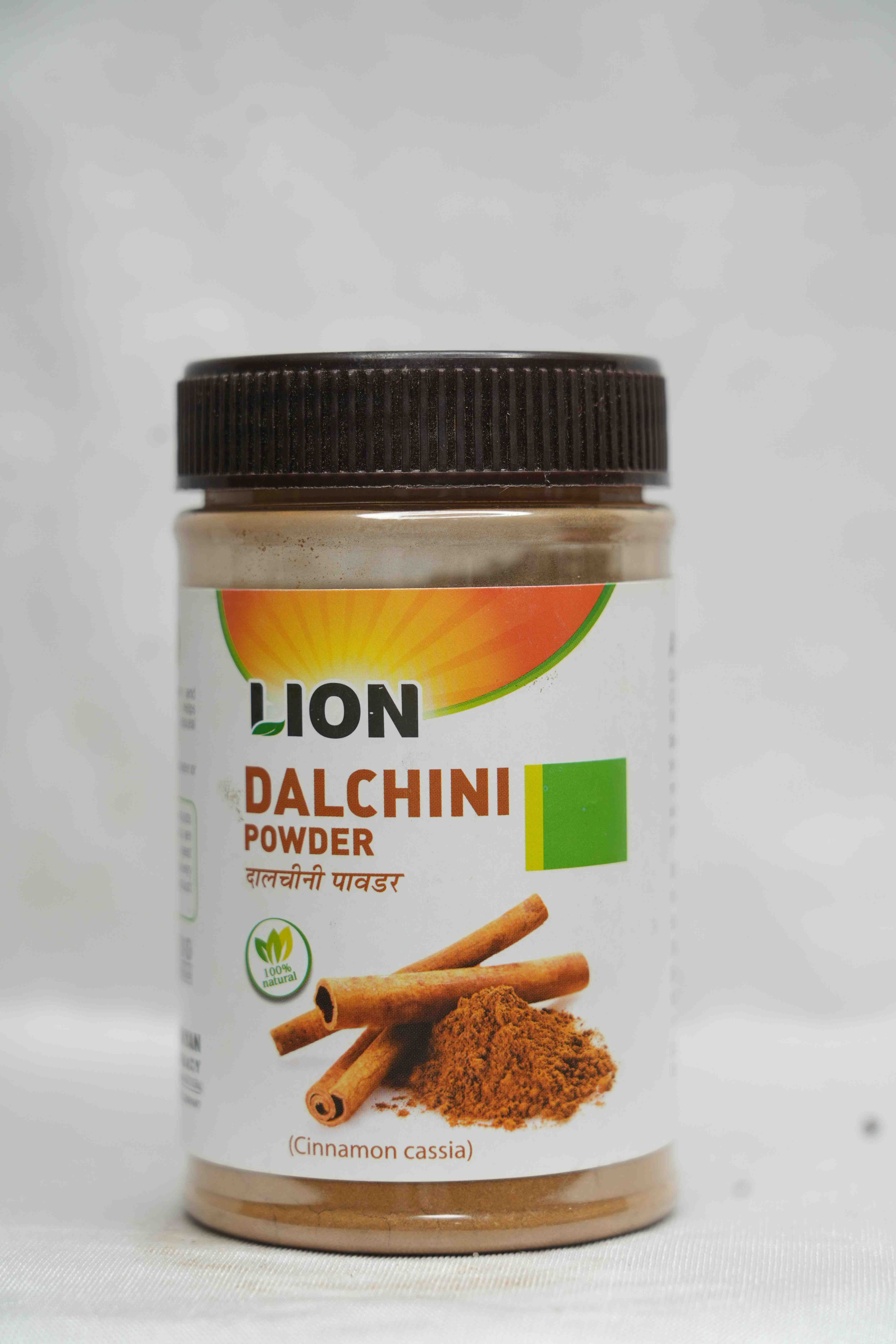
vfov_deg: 21.7
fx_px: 3509
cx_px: 448
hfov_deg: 14.6
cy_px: 672
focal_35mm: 94
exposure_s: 1/60
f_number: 5.6
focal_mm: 94
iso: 250
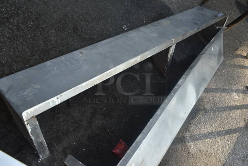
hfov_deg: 61.9
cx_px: 124
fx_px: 207
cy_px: 83
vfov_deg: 43.7
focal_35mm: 30
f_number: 8
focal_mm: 20
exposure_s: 1/60
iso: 125
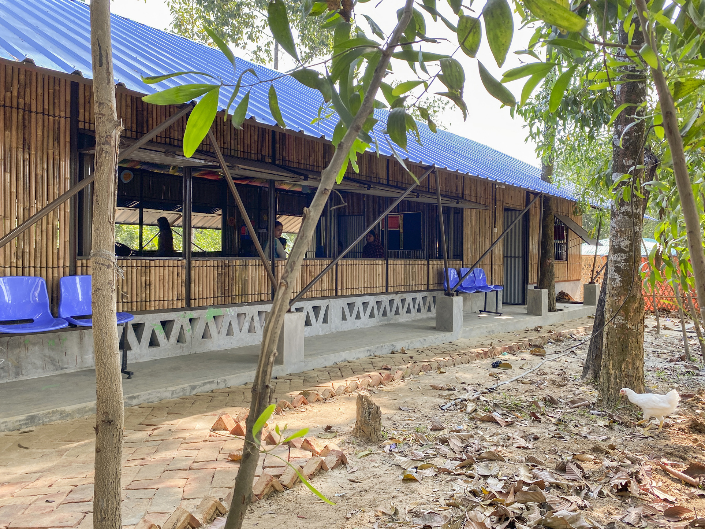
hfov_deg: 65.3
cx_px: 357
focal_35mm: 27
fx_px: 550
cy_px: 270
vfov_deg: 51.3
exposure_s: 1/240
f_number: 1.8
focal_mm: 4.25
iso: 32
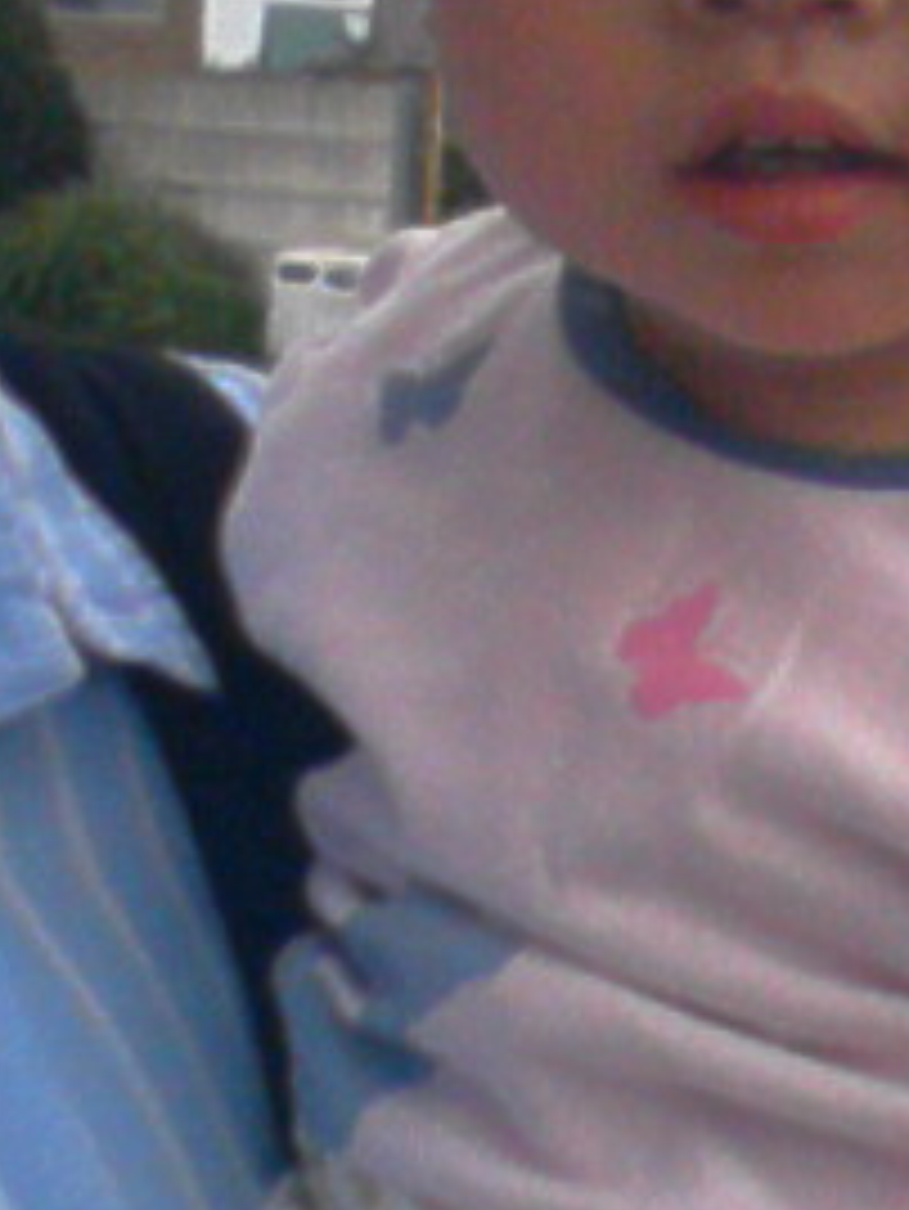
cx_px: 1053
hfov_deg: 20.2
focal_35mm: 69
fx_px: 2414
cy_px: 513
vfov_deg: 28.1
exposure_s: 1/1000
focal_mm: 1.5
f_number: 2.8
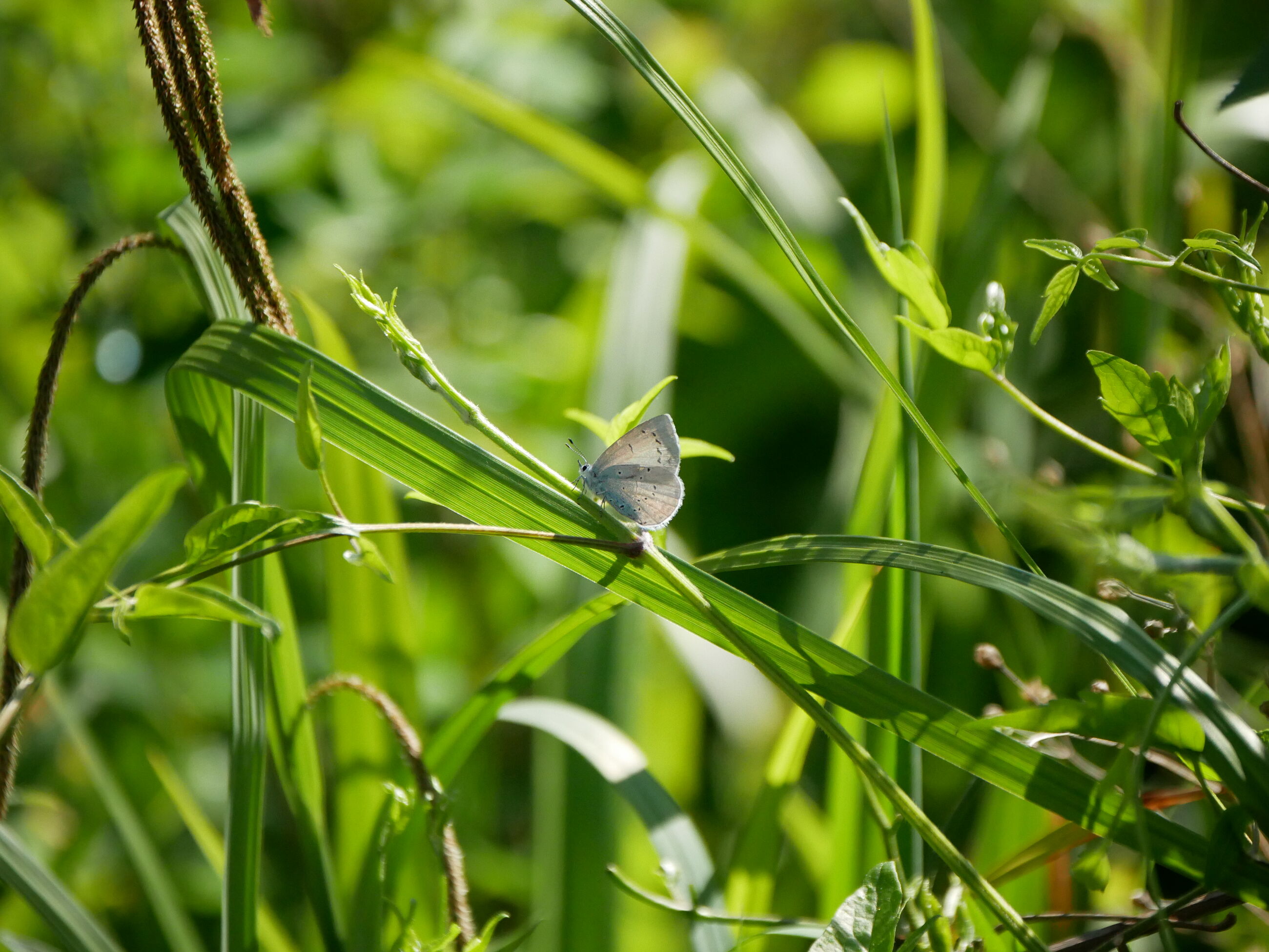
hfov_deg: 5.0
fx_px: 14669
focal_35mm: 400
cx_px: 634
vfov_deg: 3.7
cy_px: 476
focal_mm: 200
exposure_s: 1/5000
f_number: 4
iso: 1600
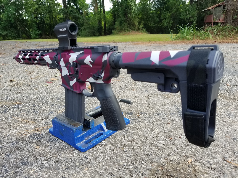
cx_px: 119
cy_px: 89
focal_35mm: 26
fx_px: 179
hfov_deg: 67.3
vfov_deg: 53.1
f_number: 1.7
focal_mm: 4.25
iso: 50
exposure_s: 1/255
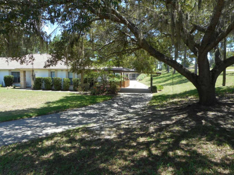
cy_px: 88
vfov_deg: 54.9
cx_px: 117
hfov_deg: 69.4
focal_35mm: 25
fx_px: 169
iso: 80
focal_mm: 4.5
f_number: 3.7
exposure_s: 1/200
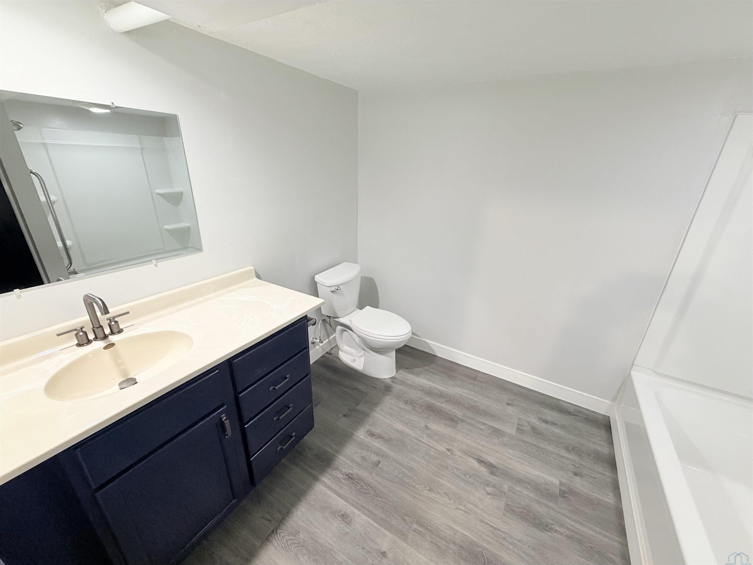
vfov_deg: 85.7
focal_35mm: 14
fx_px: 305
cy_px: 282
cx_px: 376
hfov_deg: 102.1
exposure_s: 1/60
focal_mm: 2.22
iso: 250
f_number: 2.2
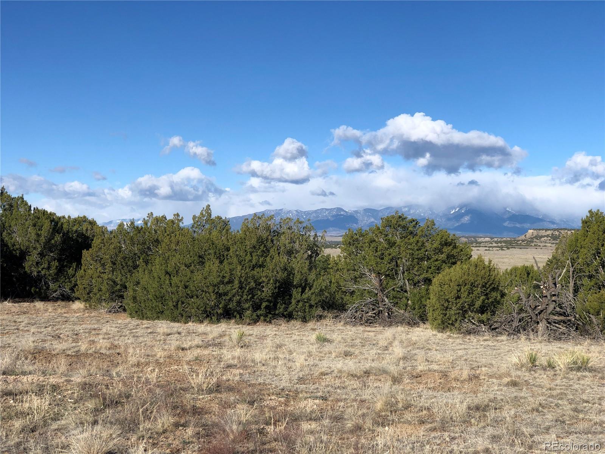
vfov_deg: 25.7
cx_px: 302
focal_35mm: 57
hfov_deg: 33.8
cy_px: 227
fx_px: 996
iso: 20
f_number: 2.8
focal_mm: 6.6
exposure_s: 1/1143
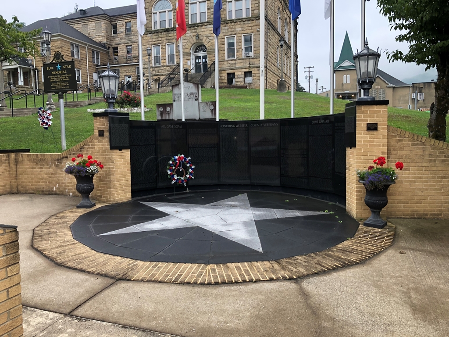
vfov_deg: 49.7
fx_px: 363
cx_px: 224
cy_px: 168
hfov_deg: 63.4
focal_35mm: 28
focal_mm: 3.99
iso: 64
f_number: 1.8
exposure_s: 1/120
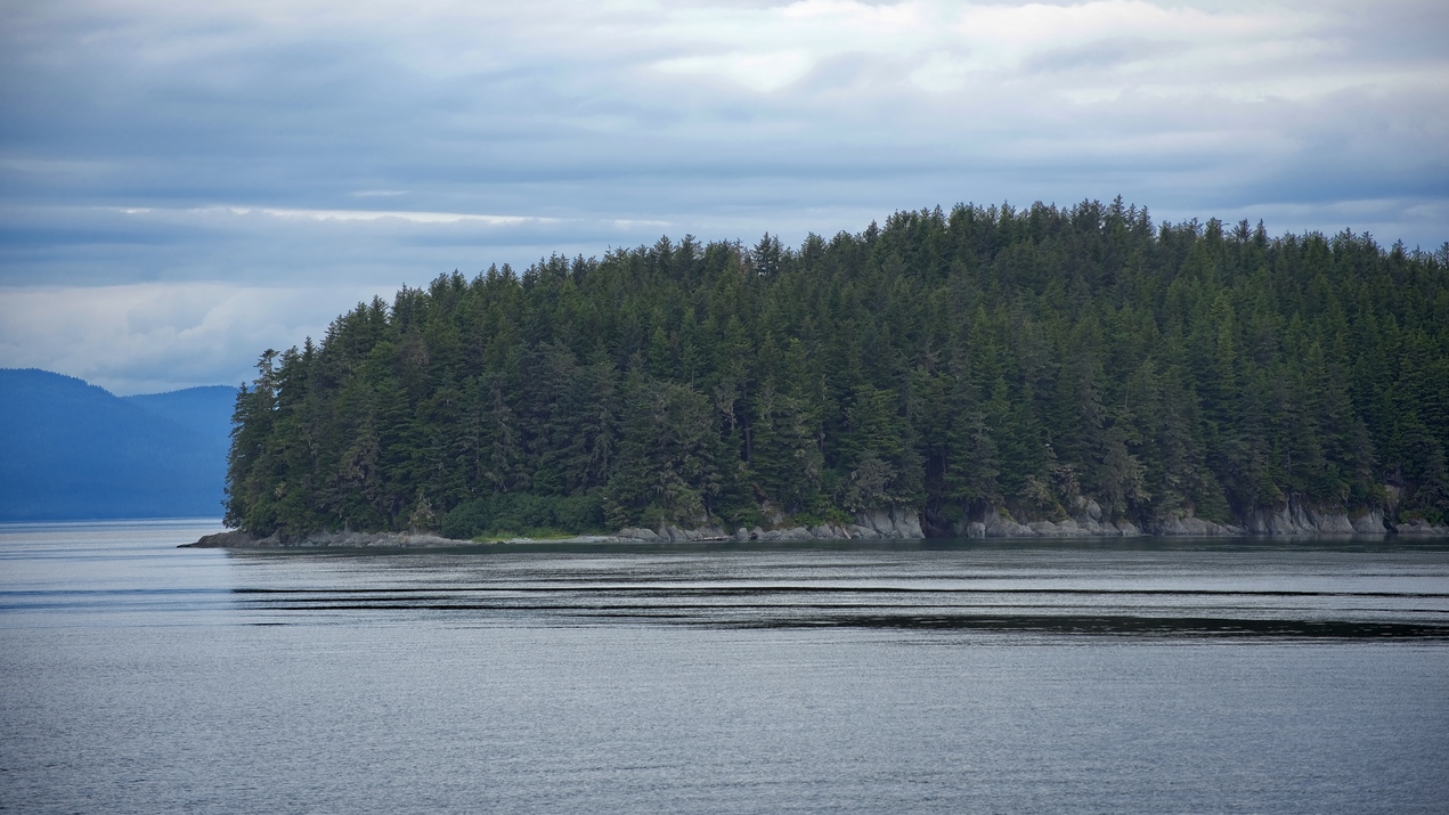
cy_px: 372
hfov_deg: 14.1
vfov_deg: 7.9
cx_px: 723
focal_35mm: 153
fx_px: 5879
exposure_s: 1/320
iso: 100
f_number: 8
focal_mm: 145
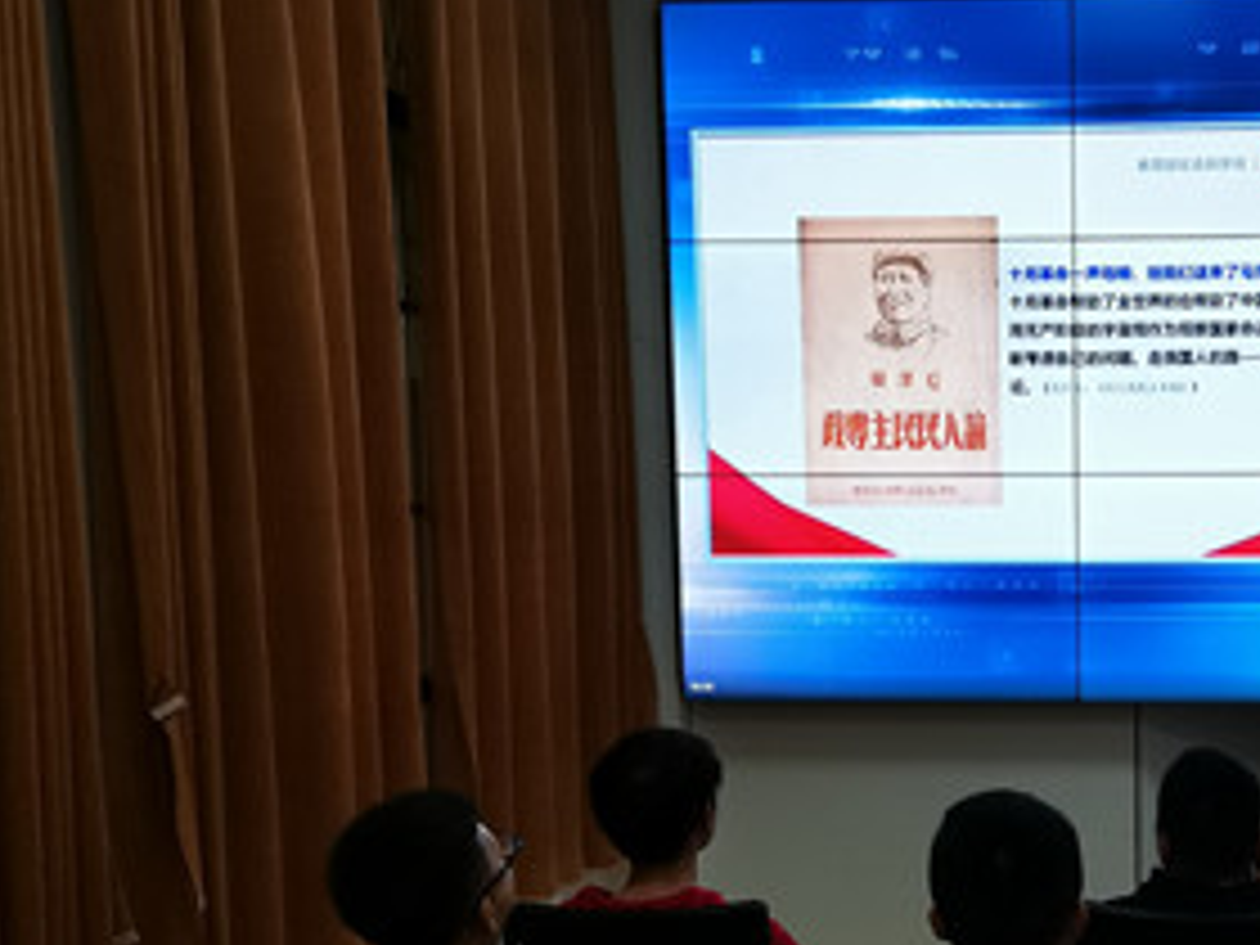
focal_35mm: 60
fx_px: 2184
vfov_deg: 24.0
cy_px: 778
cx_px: 1202
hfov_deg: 30.4
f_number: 1.8
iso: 125
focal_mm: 5.58
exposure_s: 1/100
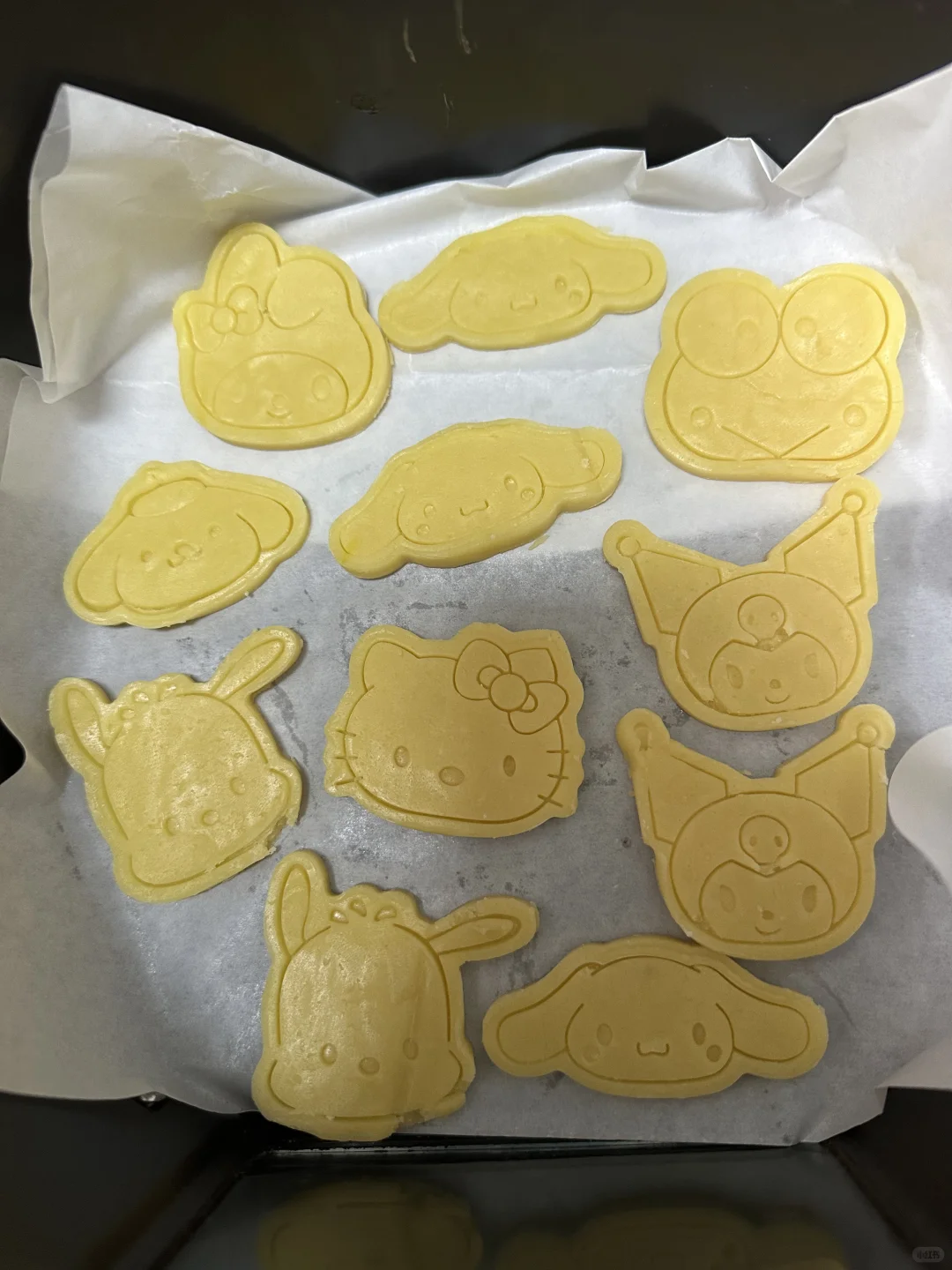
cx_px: 476
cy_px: 635
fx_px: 880
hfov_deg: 56.8
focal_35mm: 24
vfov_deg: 71.6
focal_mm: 6.86
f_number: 1.78
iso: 250
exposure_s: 1/50
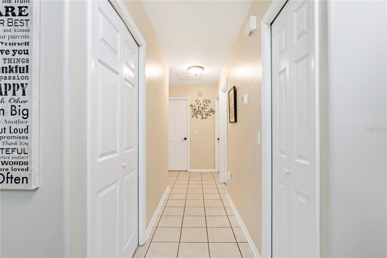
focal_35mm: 16
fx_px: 177
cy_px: 129
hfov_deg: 95.0
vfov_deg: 72.0
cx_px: 194
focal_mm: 11
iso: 250
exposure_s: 1/125
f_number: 9
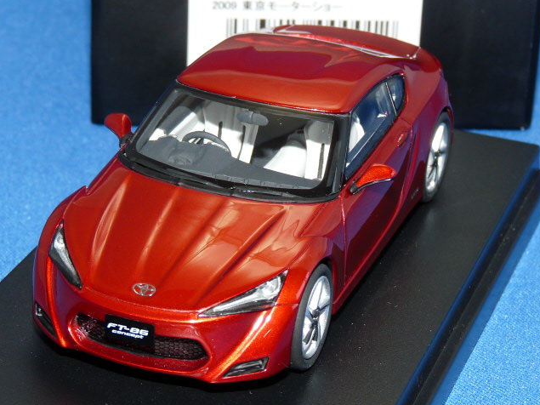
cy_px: 202
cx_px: 271
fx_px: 1981
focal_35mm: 127
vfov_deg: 11.7
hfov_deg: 15.5
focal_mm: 12.8
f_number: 4
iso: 100
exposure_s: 1/40
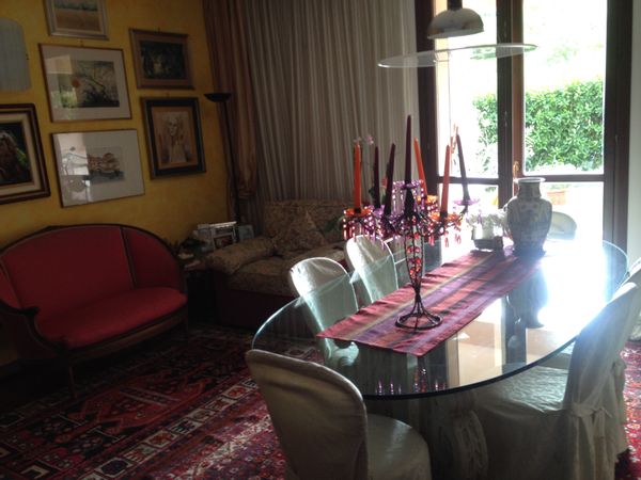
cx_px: 320
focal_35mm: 35
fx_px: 648
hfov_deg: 52.6
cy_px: 240
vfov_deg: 40.7
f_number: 2.4
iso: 80
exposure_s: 1/20
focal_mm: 4.28
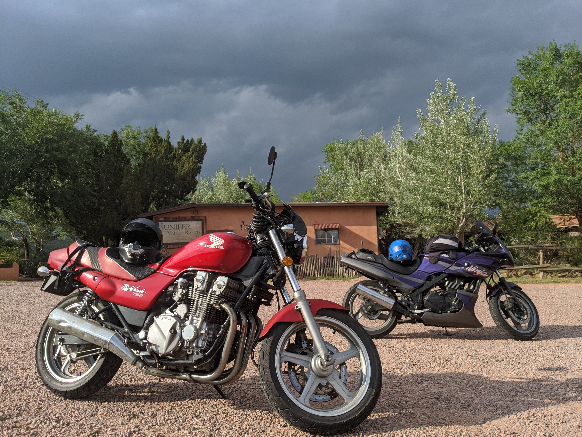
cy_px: 218
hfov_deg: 65.3
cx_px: 291
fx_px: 454
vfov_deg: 51.4
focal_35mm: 27
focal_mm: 4.44
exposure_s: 1/2611
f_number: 1.8
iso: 58
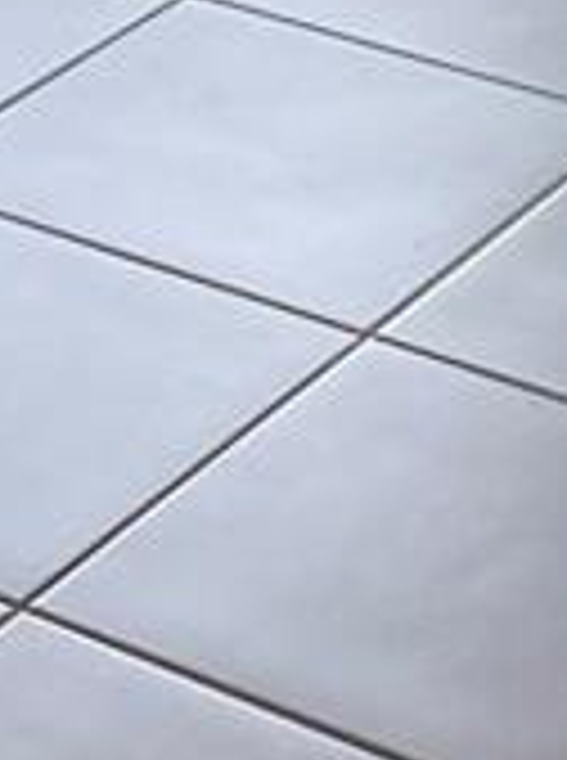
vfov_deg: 9.2
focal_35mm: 185
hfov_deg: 7.9
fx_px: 4056
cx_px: -81
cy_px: -1250
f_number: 1.6
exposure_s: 1/120
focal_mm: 5.1
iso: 40
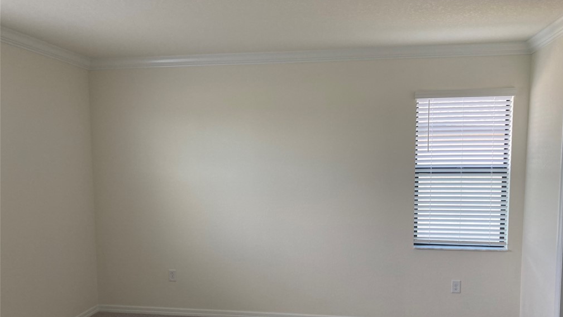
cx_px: 285
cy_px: 208
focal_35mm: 31
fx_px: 463
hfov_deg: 62.6
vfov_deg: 37.4
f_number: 1.8
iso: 50
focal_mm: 3.99
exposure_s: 1/121
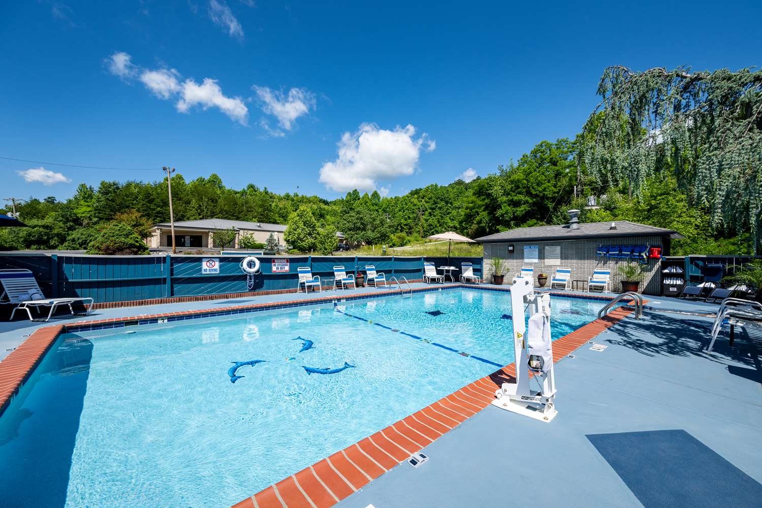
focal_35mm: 14
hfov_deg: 104.3
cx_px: 381
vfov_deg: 81.2
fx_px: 296
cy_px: 254
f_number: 8
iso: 250
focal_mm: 14
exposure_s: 1/800
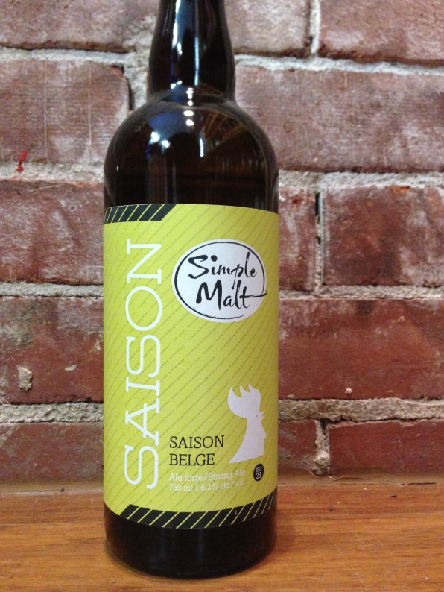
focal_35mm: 34
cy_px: 292
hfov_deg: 41.8
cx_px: 226
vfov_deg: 53.9
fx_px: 581
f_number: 2.4
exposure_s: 1/15
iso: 500
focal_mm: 4.12
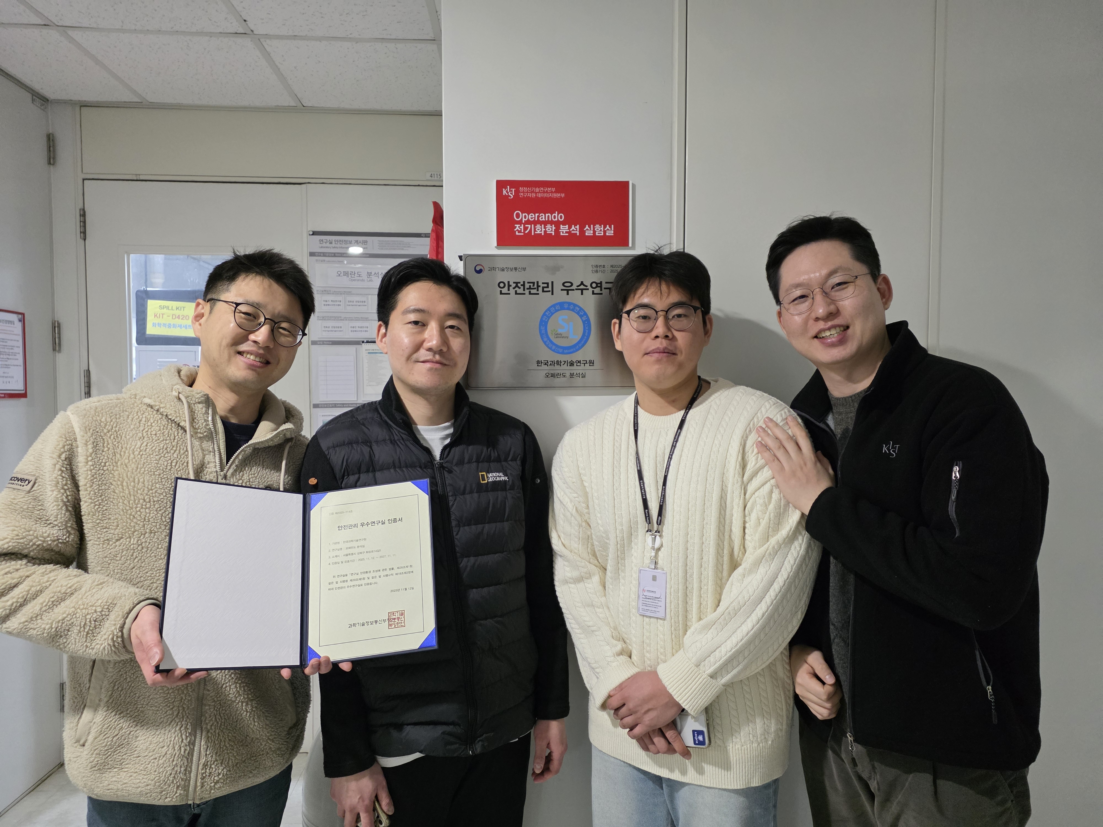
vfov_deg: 58.9
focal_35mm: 23
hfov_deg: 73.9
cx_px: 552
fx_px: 733
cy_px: 414
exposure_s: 1/120
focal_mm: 6.25
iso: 1600
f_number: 1.7
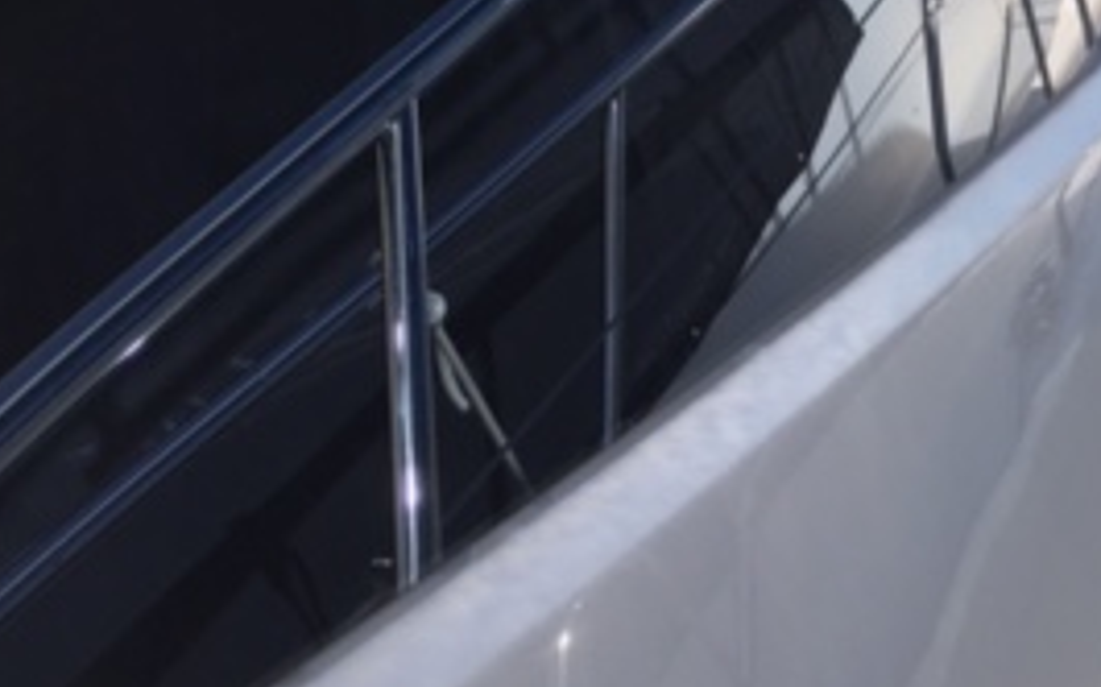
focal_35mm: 74
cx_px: 795
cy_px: -87
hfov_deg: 27.6
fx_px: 2219
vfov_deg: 17.0
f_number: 2.2
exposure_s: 1/1508
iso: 25
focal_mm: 4.15
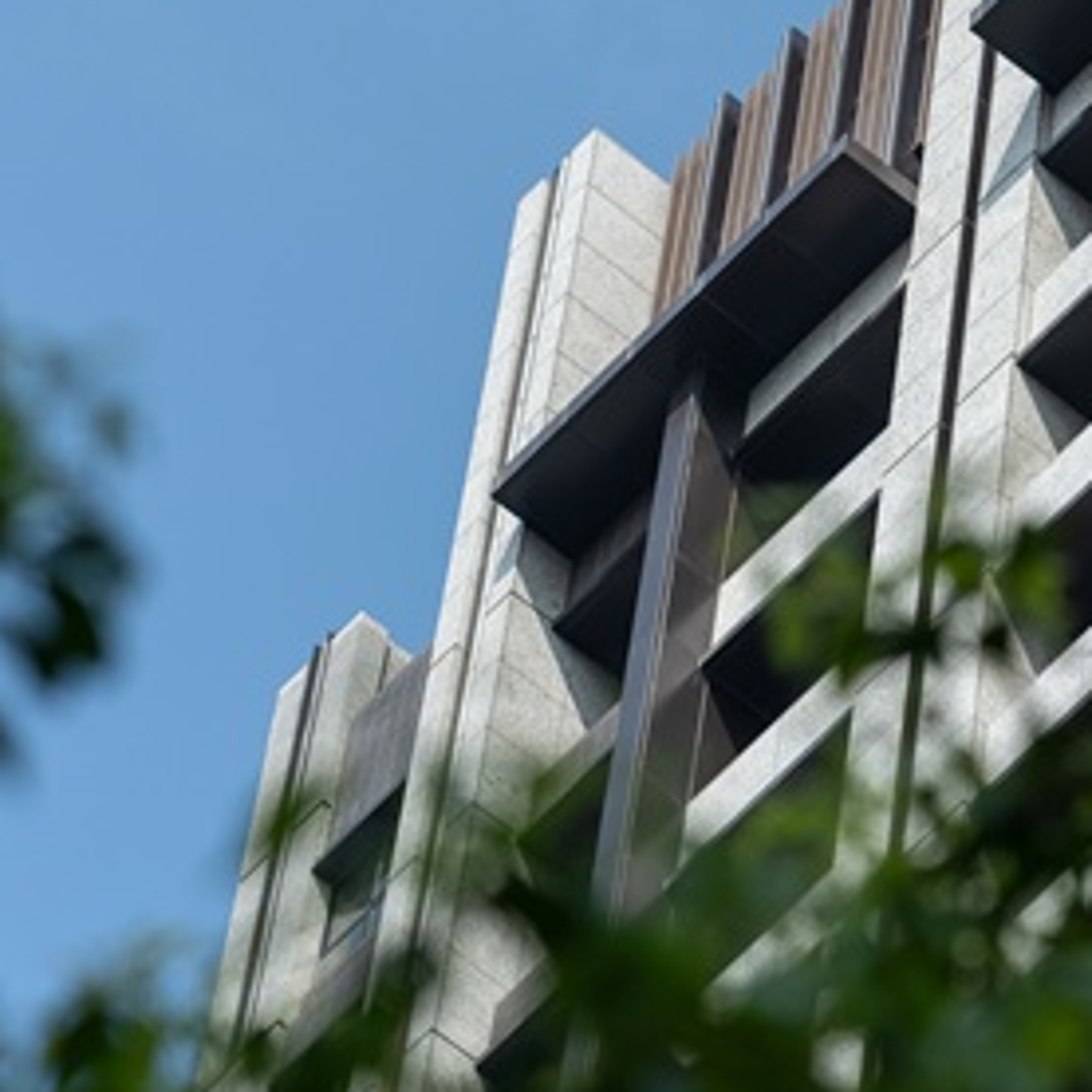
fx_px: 10279
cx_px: 1435
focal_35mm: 288
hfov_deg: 6.0
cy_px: -67
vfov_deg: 6.1
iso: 100
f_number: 4
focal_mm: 94
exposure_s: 1/1000
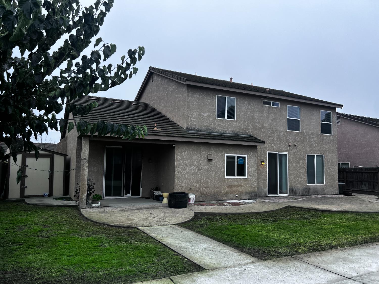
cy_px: 142
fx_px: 285
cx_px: 190
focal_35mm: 26
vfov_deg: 53.1
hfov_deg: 67.3
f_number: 1.5
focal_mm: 5.7
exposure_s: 1/1068
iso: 50
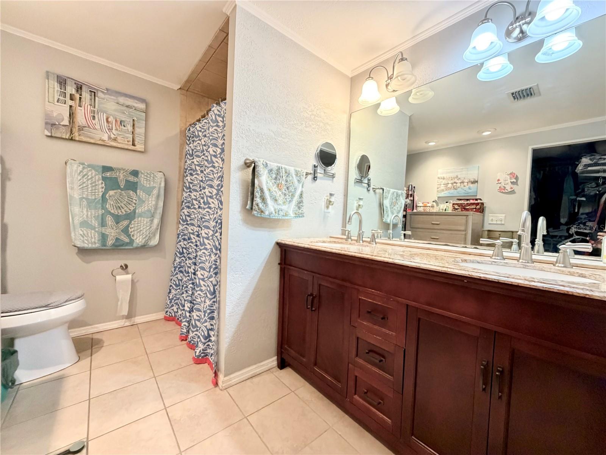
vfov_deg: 85.7
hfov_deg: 102.1
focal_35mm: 14
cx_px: 303
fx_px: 245
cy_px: 228
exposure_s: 1/60
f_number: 2.2
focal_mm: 2.22
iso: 640
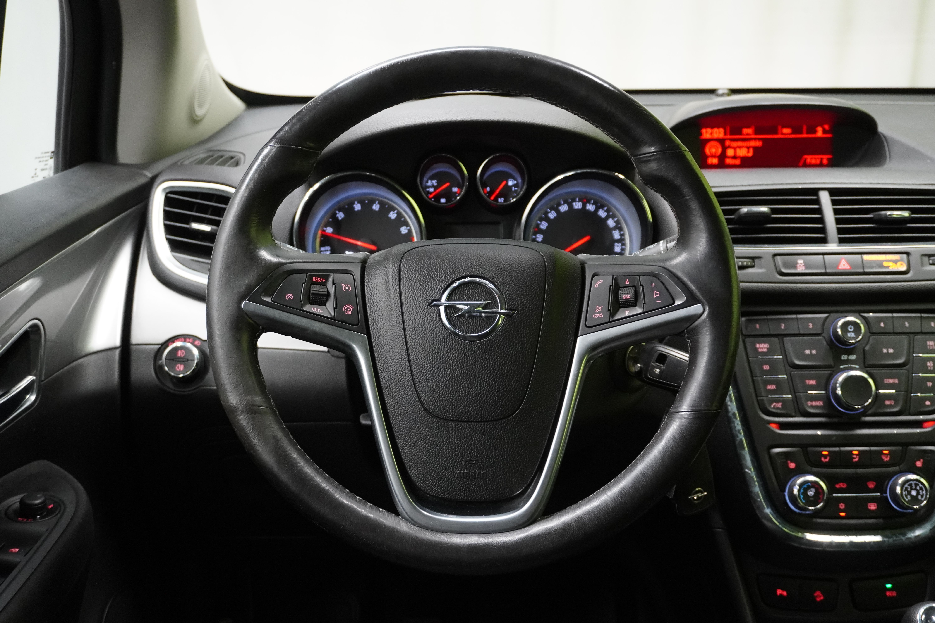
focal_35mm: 39
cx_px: 468
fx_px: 1013
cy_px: 312
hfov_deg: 49.6
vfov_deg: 34.2
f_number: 4.5
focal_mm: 26
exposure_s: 1/40
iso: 2000
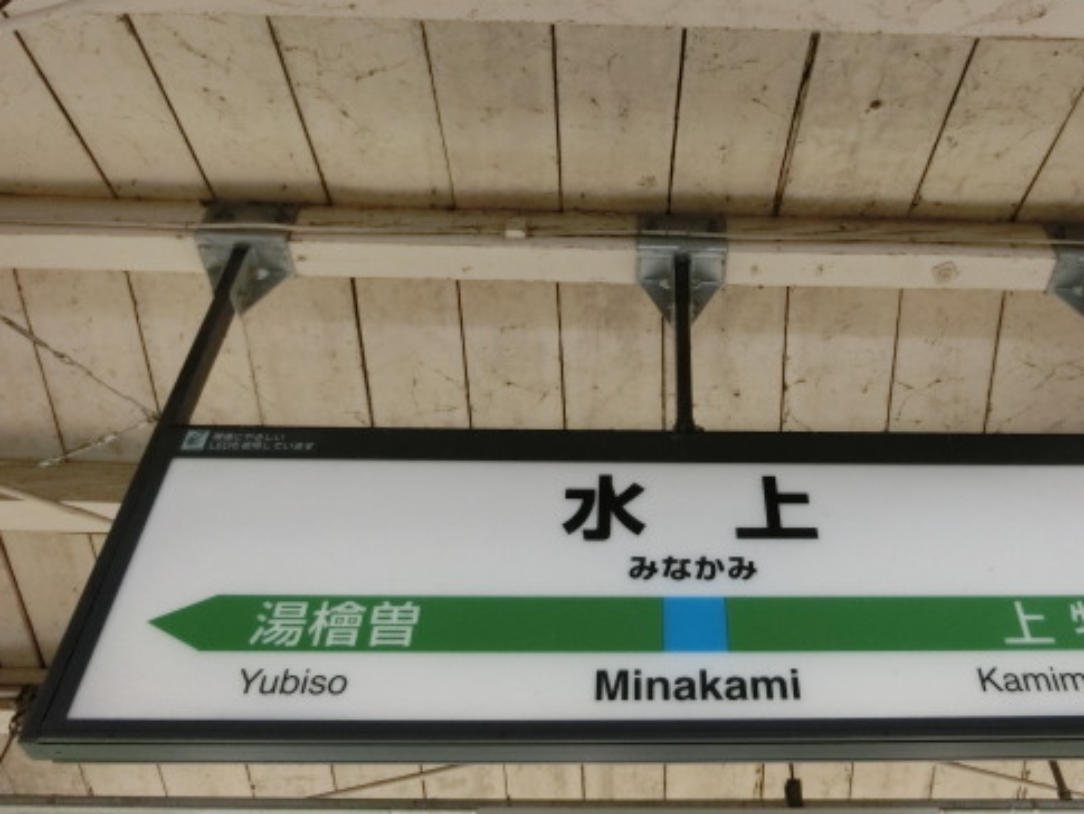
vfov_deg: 42.8
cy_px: 347
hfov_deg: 54.7
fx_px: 1034
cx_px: 677
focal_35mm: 33
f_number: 3.5
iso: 400
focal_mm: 4.5
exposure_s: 1/40
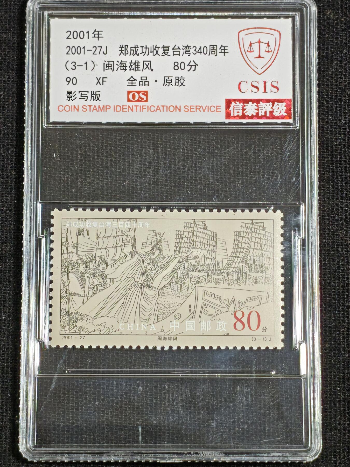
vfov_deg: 18.0
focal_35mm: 109
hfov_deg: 13.6
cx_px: 175
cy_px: 234
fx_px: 1469
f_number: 1.5
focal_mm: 4.94
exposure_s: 1/536
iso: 50
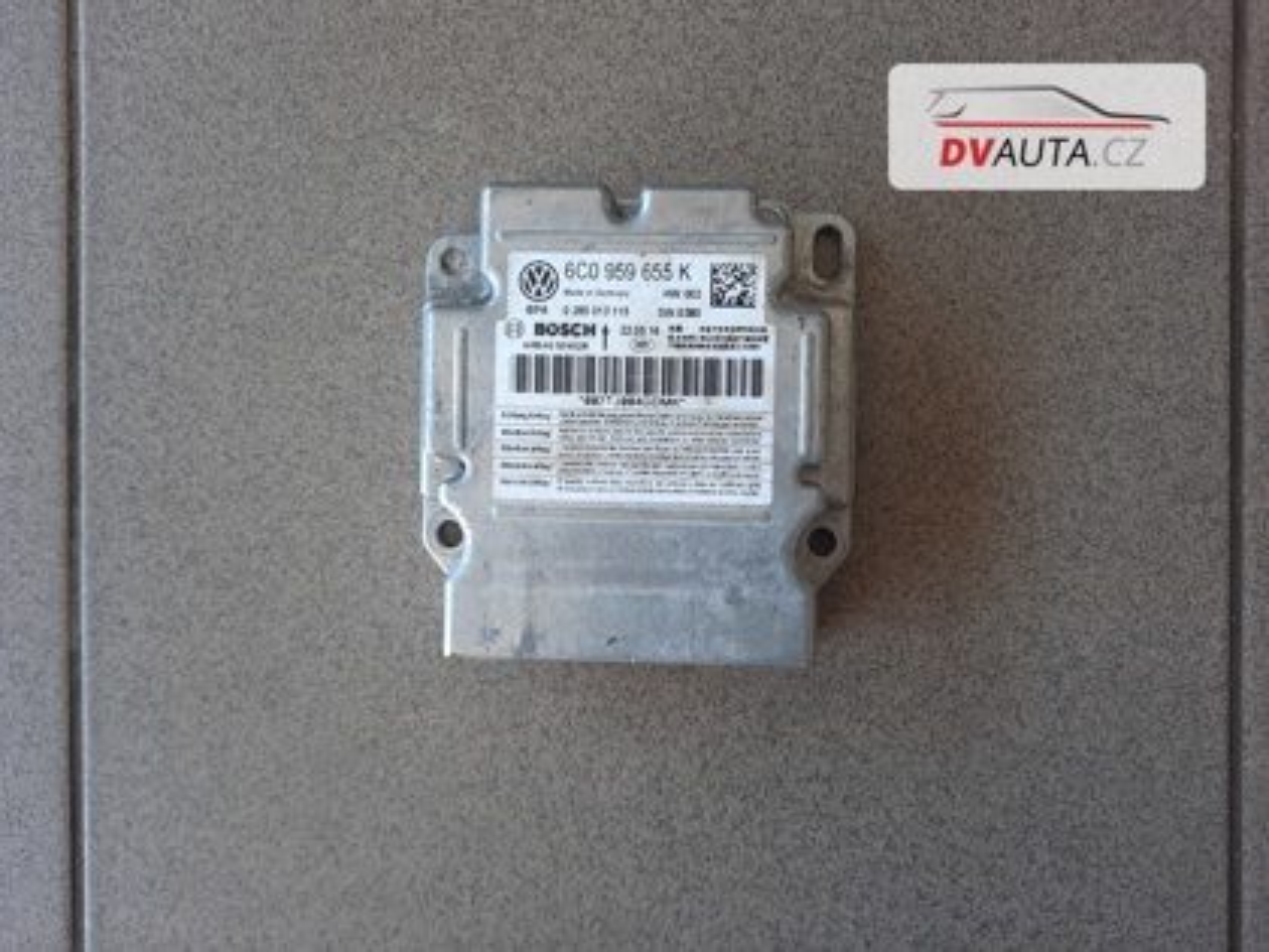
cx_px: 634
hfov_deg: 69.4
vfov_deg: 54.9
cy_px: 476
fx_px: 916
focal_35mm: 25
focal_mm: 4.6
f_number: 2
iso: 64
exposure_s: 1/50
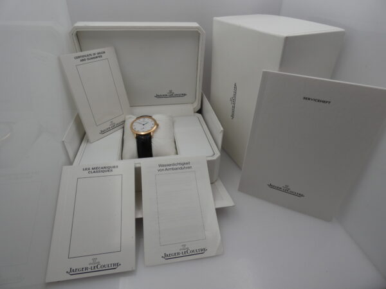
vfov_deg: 66.0
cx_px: 193
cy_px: 144
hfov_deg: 81.7
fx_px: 223
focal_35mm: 20
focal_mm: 3.6
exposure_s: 1/400
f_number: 2.8
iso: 80
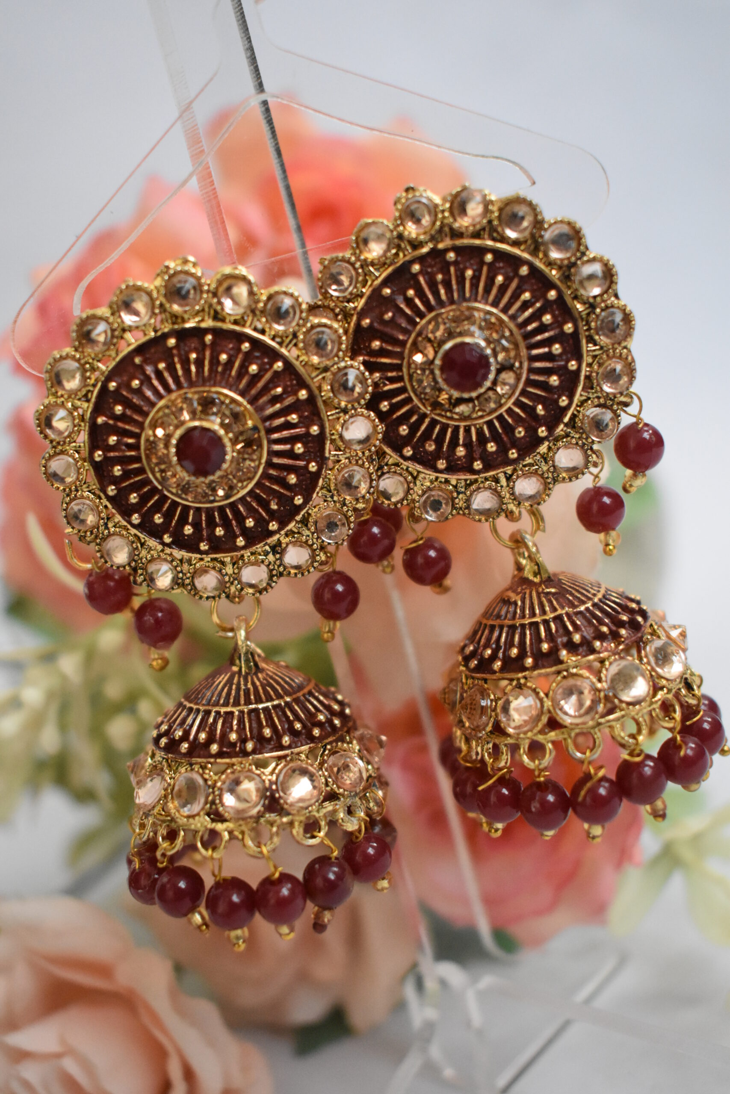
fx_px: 1232
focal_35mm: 40
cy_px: 547
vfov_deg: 47.9
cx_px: 365
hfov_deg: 33.0
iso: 3600
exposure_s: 1/125
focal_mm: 27
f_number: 4
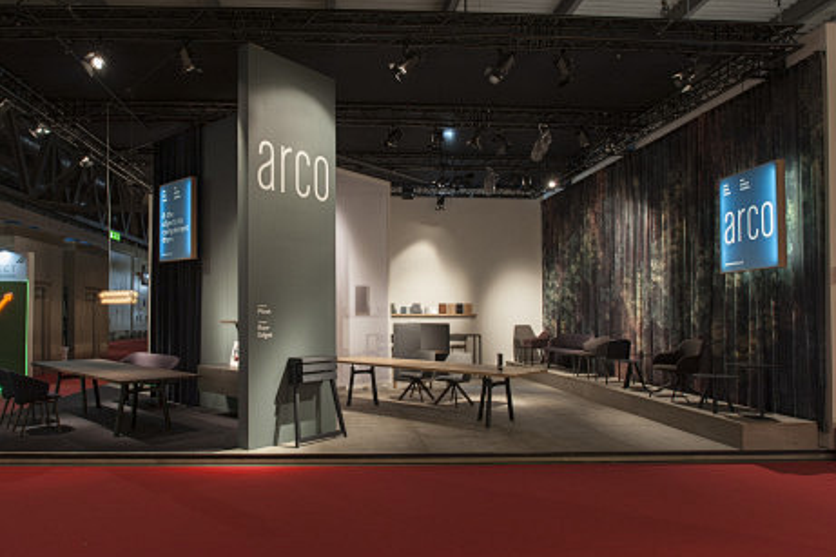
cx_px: 357
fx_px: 487
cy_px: 239
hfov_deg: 80.7
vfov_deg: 59.2
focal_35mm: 21
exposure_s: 1/10
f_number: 10
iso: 400
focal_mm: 17
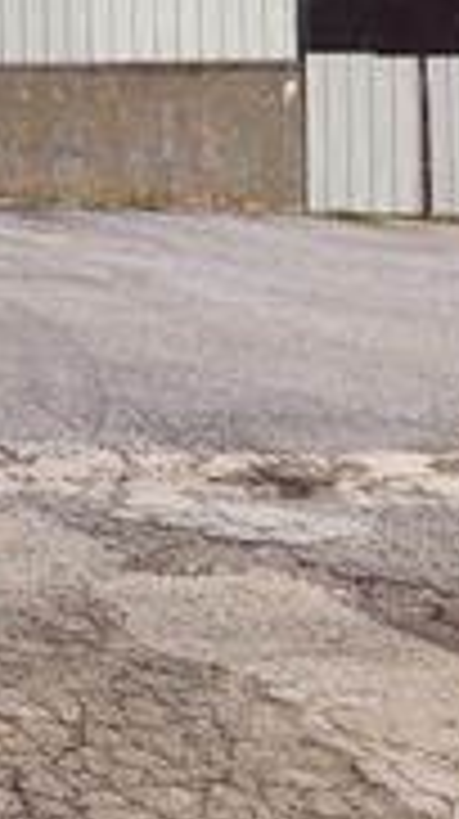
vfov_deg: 24.3
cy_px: 29
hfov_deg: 13.0
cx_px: -364
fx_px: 1823
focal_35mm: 84
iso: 20
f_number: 1.8
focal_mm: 4
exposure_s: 1/1080
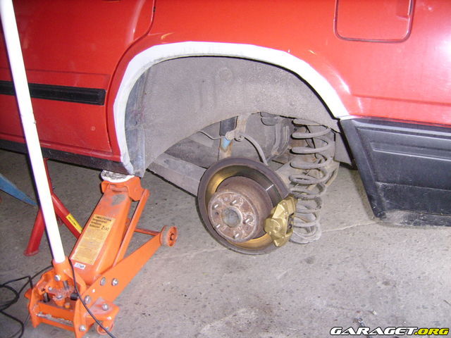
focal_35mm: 35
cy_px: 169
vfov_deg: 40.7
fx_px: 456
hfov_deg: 52.6
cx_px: 226
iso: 218
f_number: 2.8
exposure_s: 1/30
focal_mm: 5.95
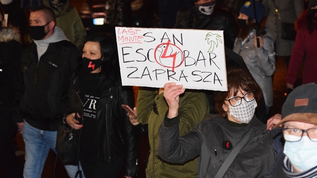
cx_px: 179
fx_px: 908
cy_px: 84
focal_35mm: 108
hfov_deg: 19.8
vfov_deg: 11.2
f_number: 4
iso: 3200
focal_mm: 60
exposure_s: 1/60
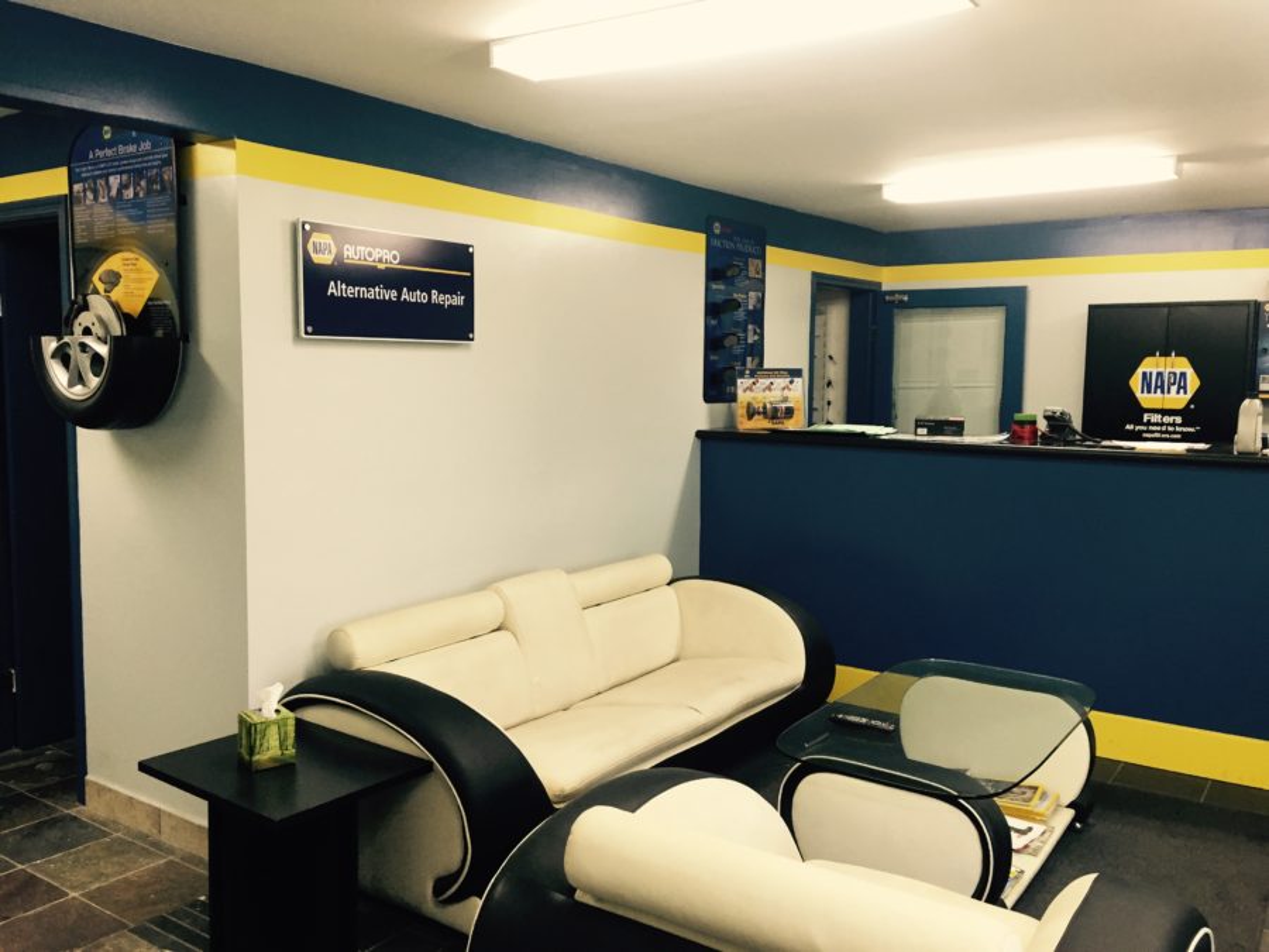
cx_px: 634
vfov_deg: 48.2
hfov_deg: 61.7
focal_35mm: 29
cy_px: 476
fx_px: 1063
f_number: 2.2
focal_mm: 4.15
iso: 64
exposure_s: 1/30
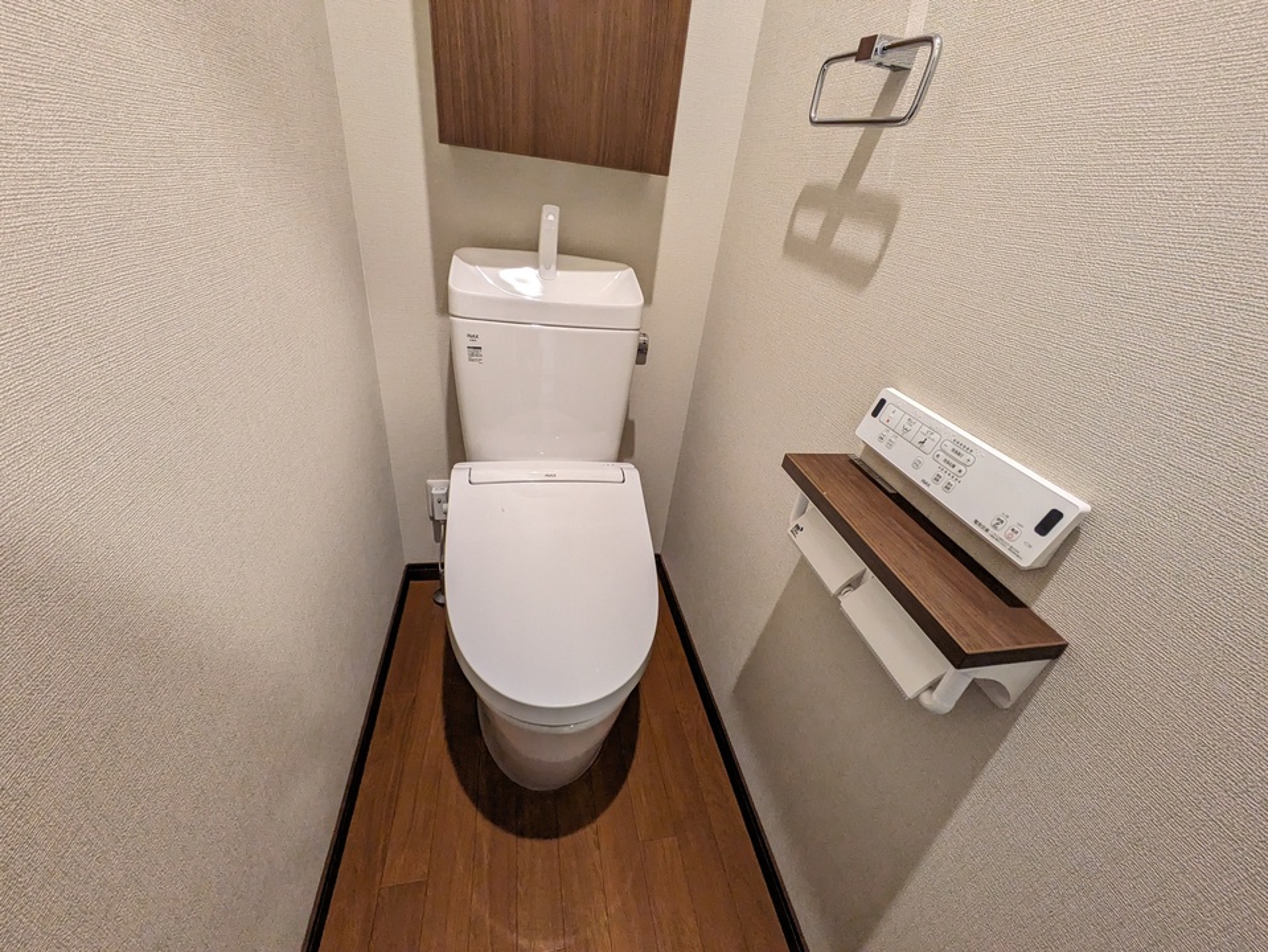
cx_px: 634
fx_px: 513
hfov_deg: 102.0
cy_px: 476
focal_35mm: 14
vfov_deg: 85.7
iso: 592
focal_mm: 1.83
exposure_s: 1/60
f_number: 2.2
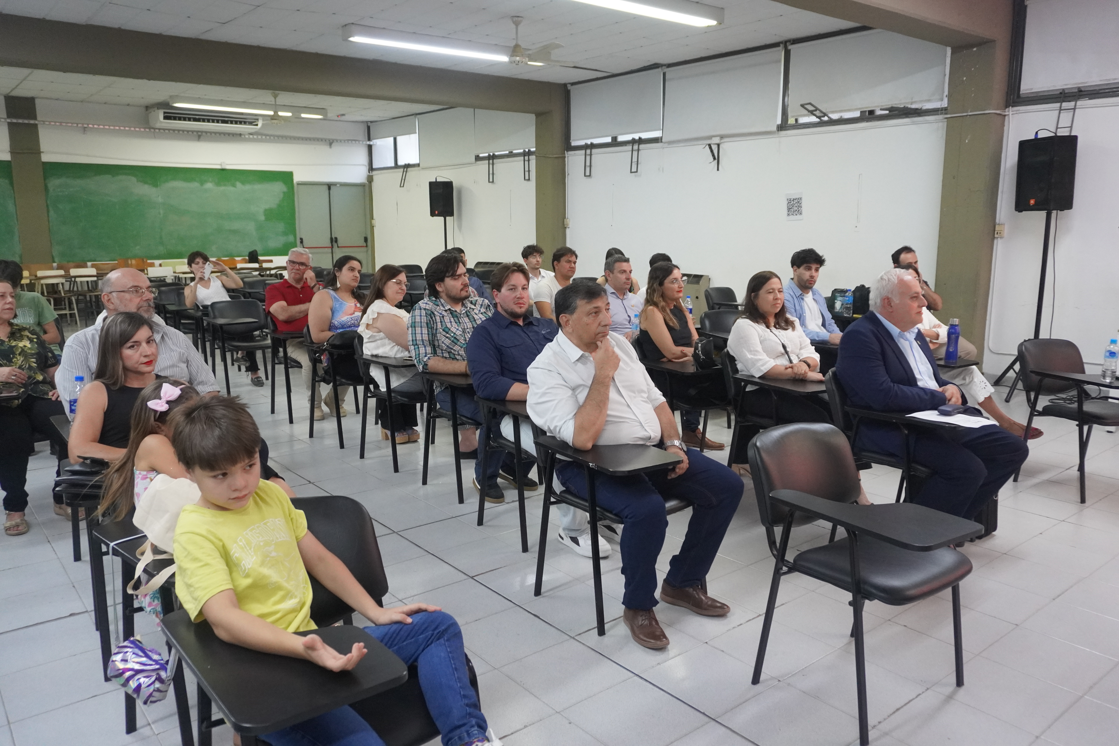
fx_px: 839
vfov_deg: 47.9
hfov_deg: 67.4
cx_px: 560
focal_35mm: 27
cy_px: 373
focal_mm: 18
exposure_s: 1/160
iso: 2500
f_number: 4
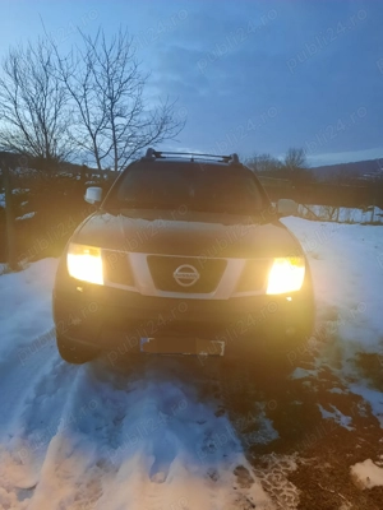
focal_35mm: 25
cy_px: 255
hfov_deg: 54.9
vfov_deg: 69.4
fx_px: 369
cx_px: 192
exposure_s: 1/25
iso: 320
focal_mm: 4.6
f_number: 2
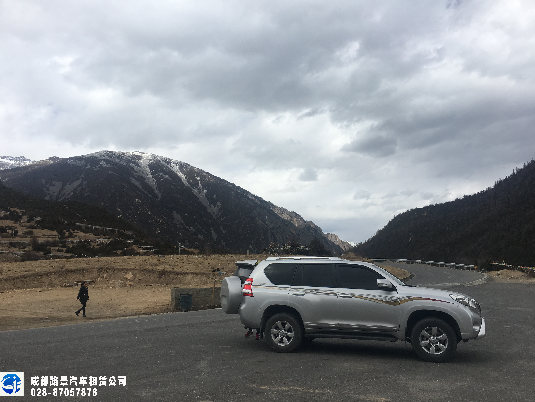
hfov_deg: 61.7
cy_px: 201
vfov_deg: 48.2
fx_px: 448
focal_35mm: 29
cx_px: 268
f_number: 2.2
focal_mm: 4.15
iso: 25
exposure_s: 1/3846
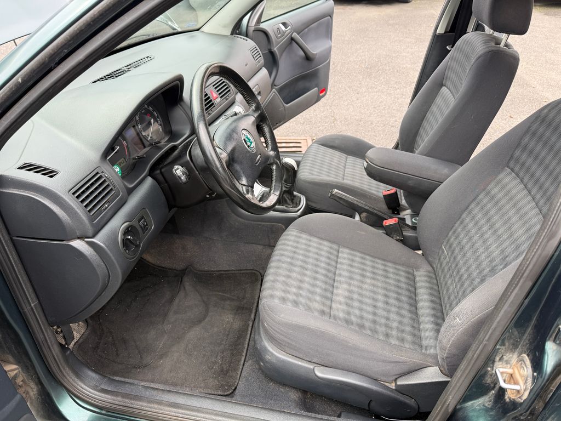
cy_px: 210
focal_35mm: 24
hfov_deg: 71.6
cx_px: 280
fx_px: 389
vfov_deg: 56.8
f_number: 1.78
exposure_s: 1/121
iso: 64
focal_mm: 6.76
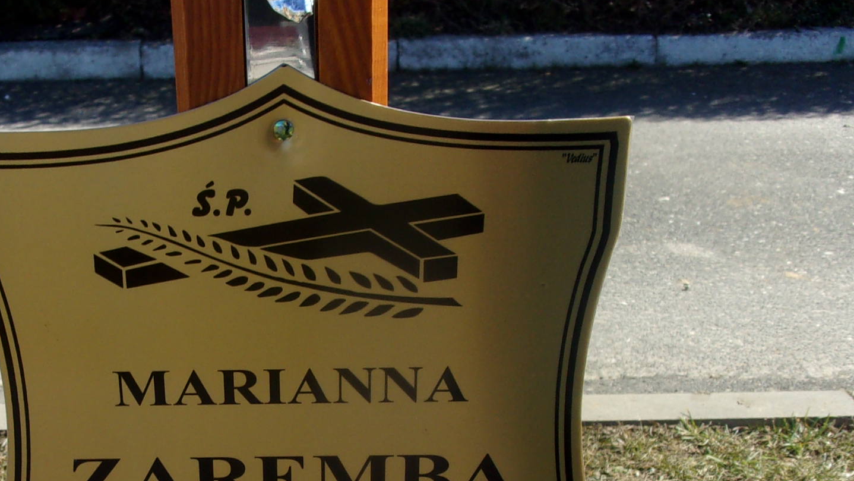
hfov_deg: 37.4
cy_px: 450
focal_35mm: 55
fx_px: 1246
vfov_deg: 21.3
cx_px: 280
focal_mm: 5.1
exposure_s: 1/56
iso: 80
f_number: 10.8
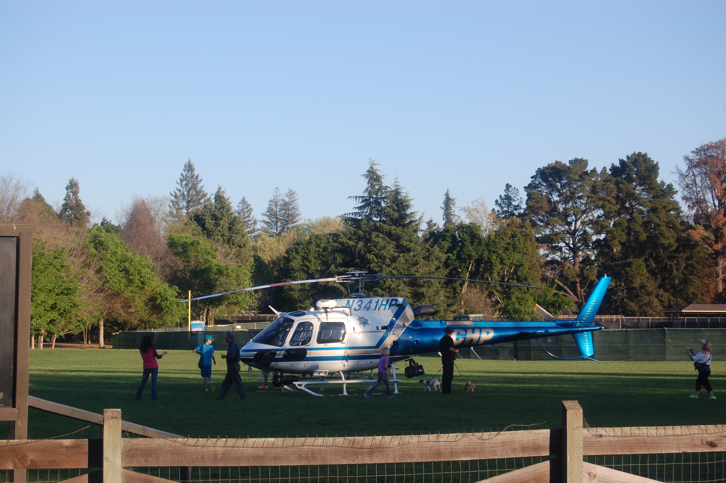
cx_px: 363
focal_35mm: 82
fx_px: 1662
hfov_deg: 24.6
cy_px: 242
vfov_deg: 16.5
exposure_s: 1/250
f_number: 8
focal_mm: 55
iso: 200
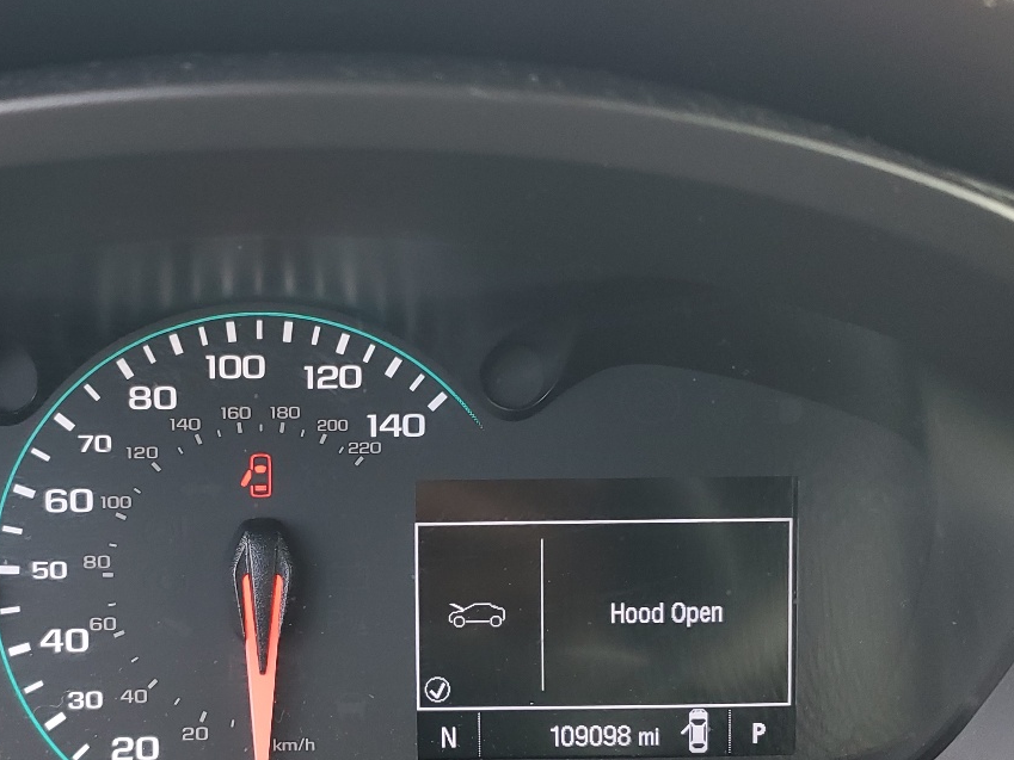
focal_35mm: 49
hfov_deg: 37.9
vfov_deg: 29.3
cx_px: 252
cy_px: 560
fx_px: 1436
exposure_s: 1/60.2
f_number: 1.5
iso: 57
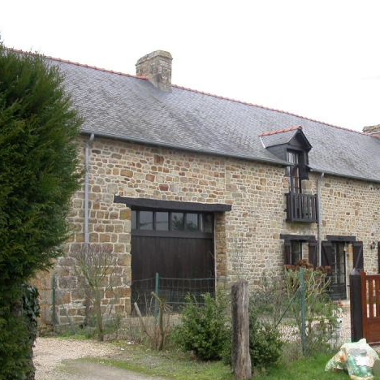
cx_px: 274
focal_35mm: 49
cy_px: 188
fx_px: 609
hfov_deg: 34.1
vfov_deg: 34.7
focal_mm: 7.85
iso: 100
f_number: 4.7
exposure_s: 1/96.7
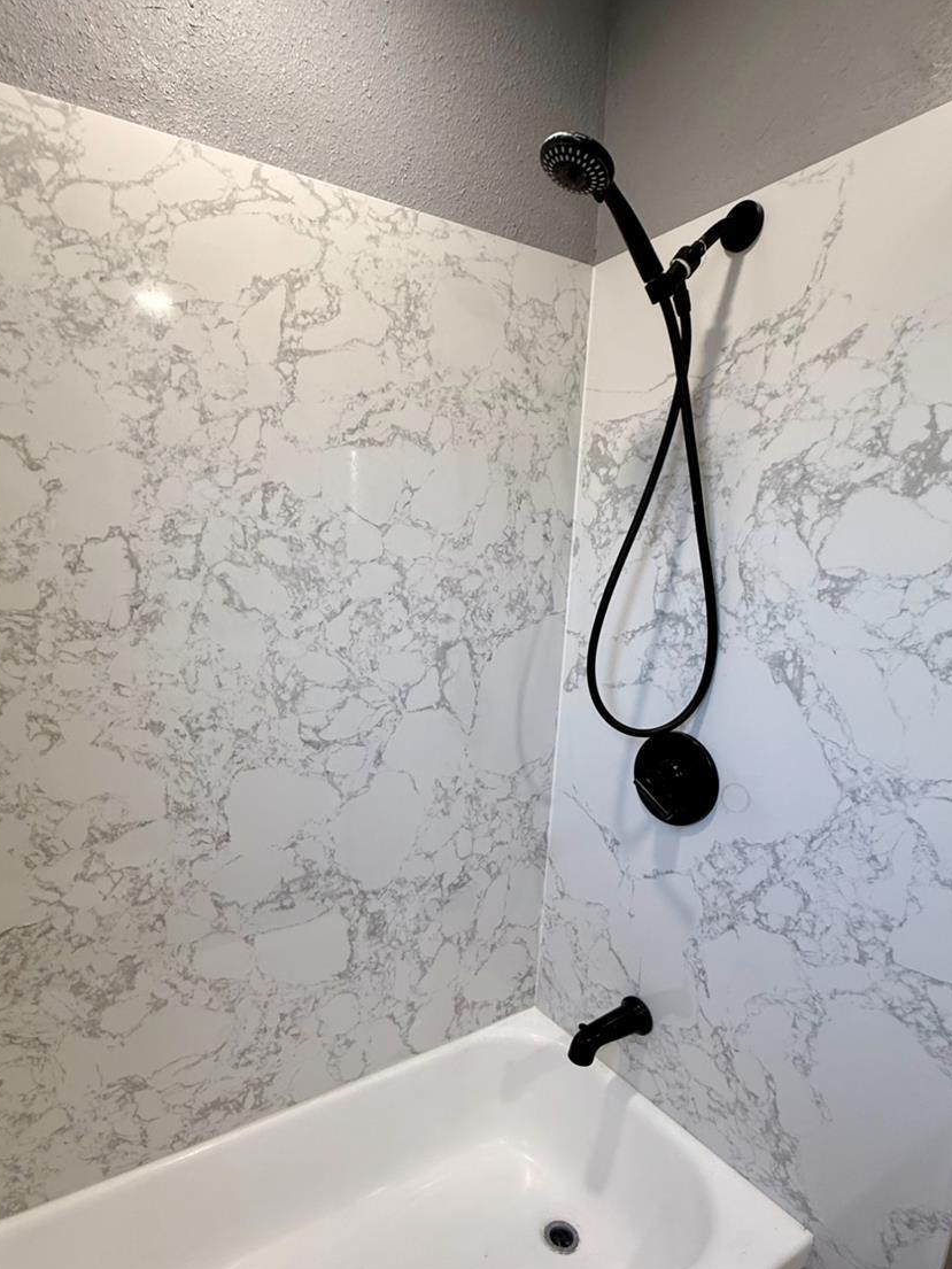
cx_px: 390
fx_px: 697
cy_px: 738
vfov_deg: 84.0
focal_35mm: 19
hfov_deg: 68.1
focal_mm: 2.22
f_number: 2.2
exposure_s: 1/120
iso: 125
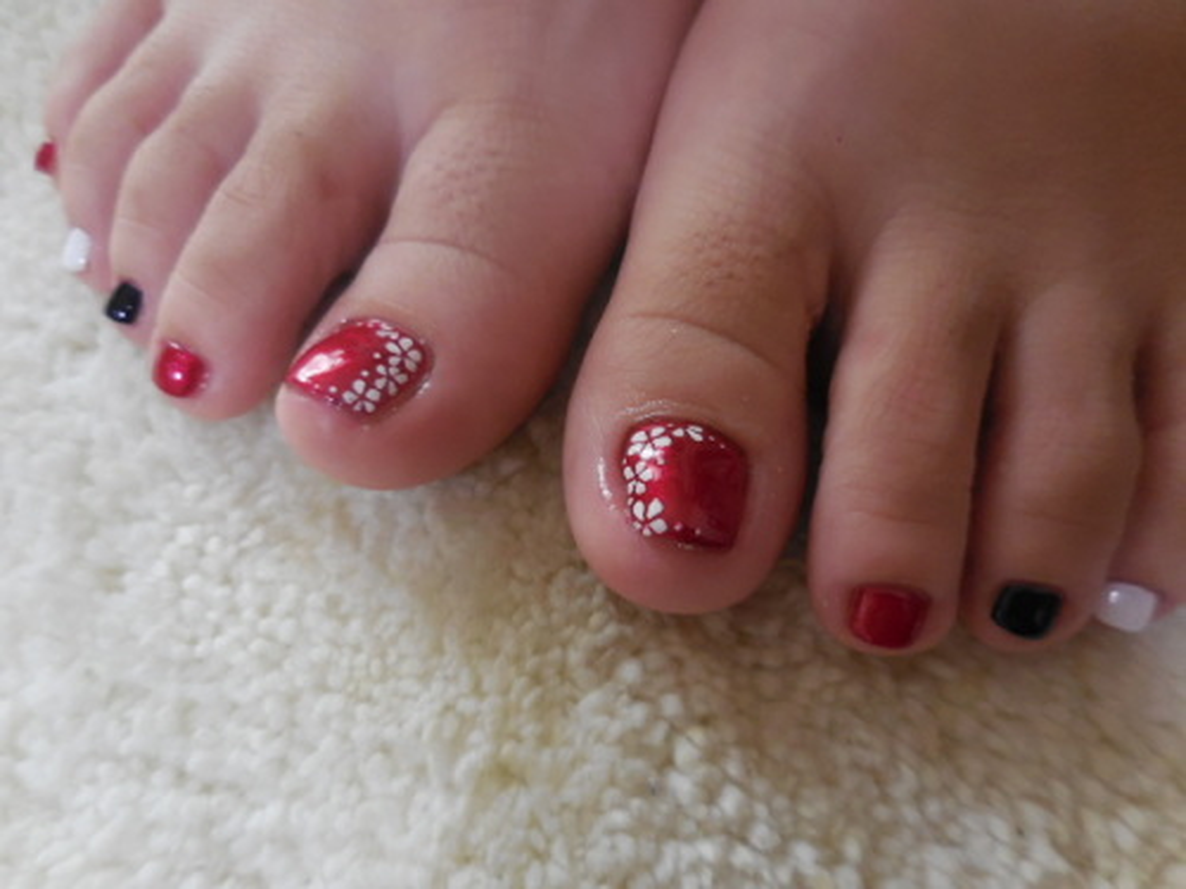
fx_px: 857
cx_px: 593
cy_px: 444
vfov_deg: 54.9
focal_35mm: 25
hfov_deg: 69.4
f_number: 3.3
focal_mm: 4.5
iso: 400
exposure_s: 1/30
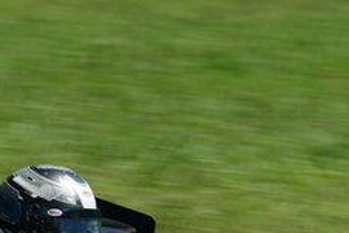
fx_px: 9788
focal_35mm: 1009
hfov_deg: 2.0
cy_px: 167
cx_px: 154
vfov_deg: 1.4
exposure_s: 1/250
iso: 200
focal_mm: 190
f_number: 11
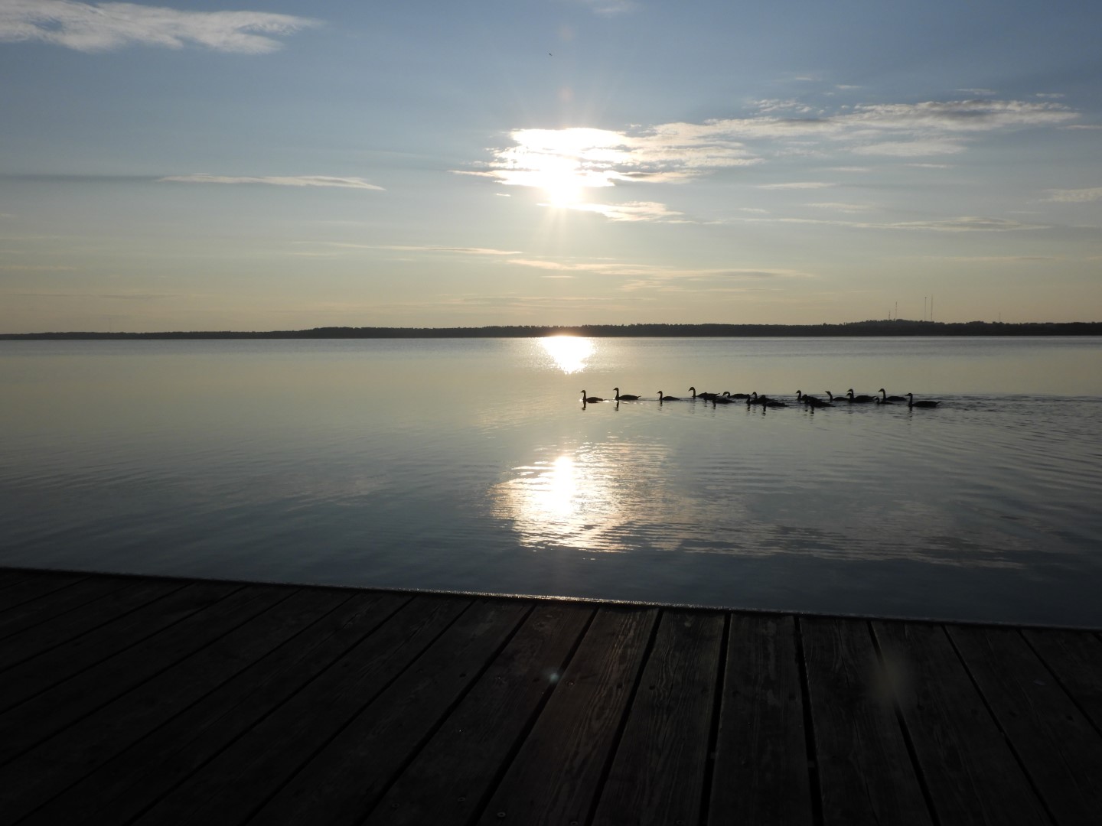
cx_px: 551
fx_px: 955
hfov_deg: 60.0
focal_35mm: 30
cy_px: 413
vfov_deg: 46.8
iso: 100
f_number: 6.3
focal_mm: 5.4
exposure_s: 1/1600
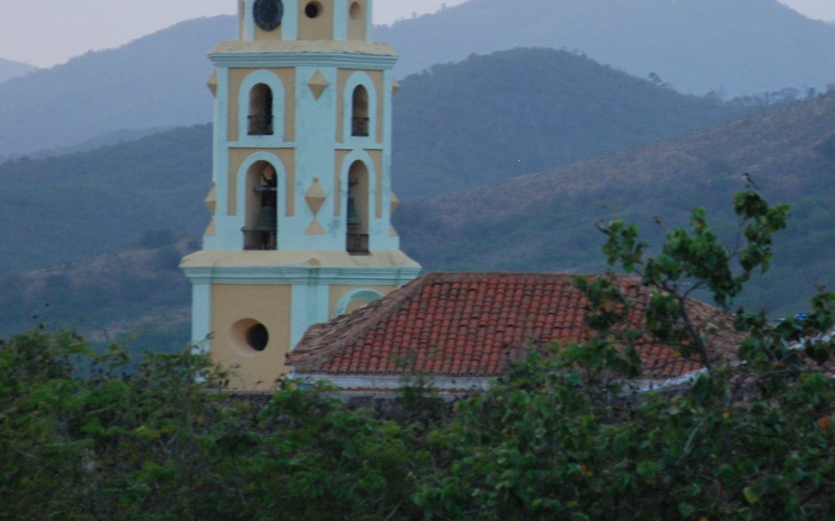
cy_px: 68
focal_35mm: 362
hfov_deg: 5.8
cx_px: 603
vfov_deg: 3.6
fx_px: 8239
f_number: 5.6
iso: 500
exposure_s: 1/80
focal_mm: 105
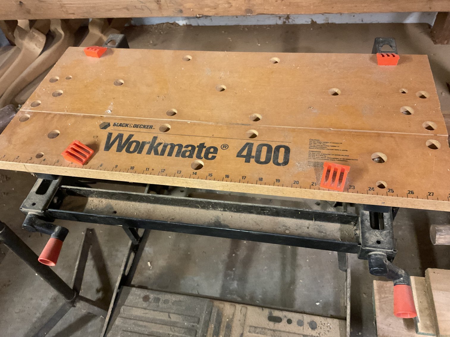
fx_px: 377
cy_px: 168
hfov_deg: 61.7
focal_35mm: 29
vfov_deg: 48.2
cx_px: 225
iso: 400
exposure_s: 1/30
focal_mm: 3
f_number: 1.8
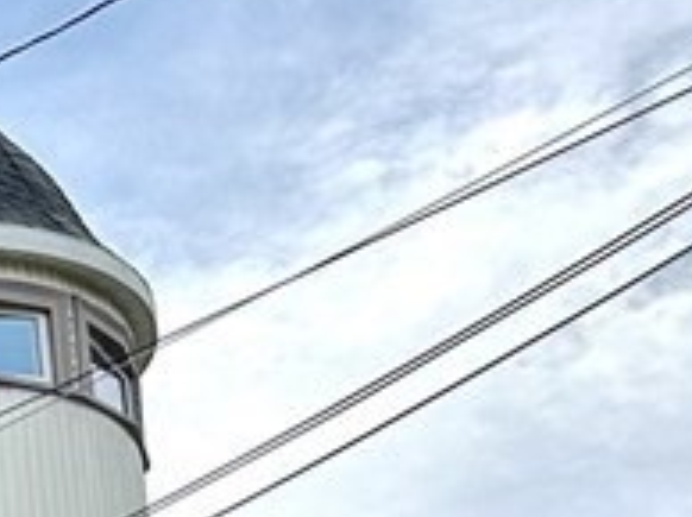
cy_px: 745
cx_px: -856
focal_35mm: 127
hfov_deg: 12.7
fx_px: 2536
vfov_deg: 11.2
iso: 80
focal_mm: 6.86
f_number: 1.78
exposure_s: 1/8929
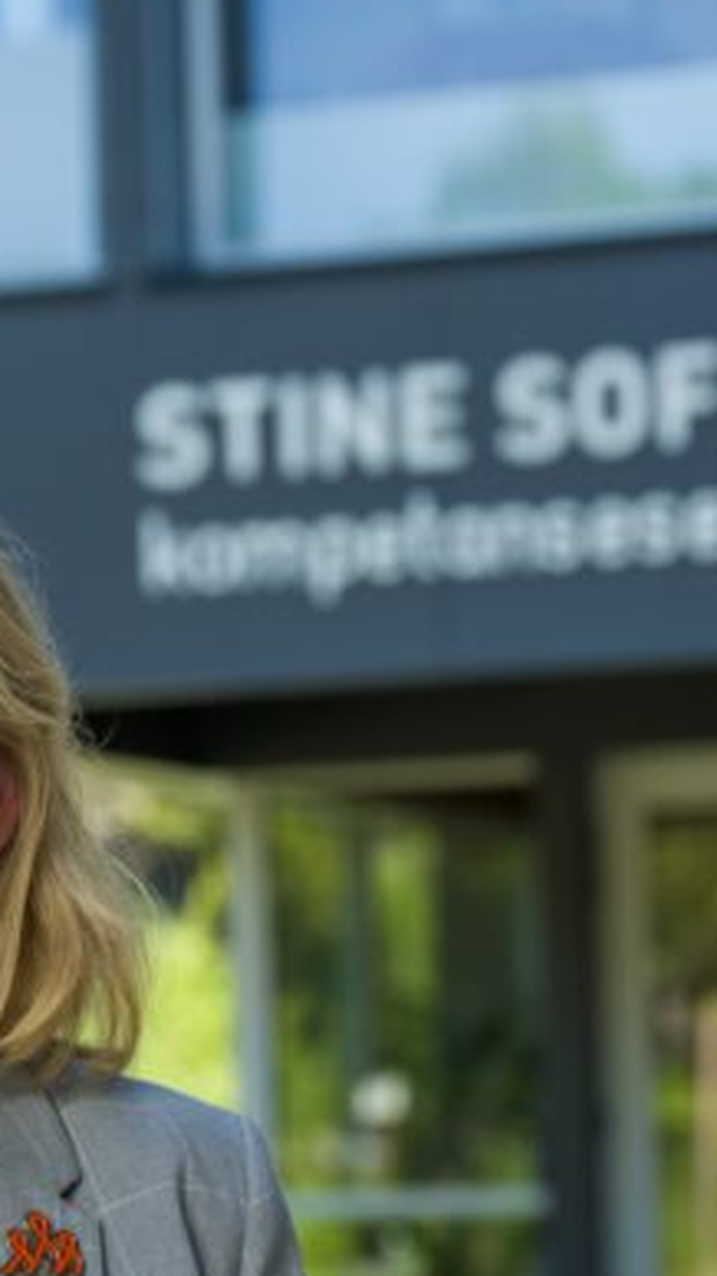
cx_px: 30
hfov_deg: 7.3
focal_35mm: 166
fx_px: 5616
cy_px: 975
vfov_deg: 12.9
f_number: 4
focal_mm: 60
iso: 100
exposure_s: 1/250
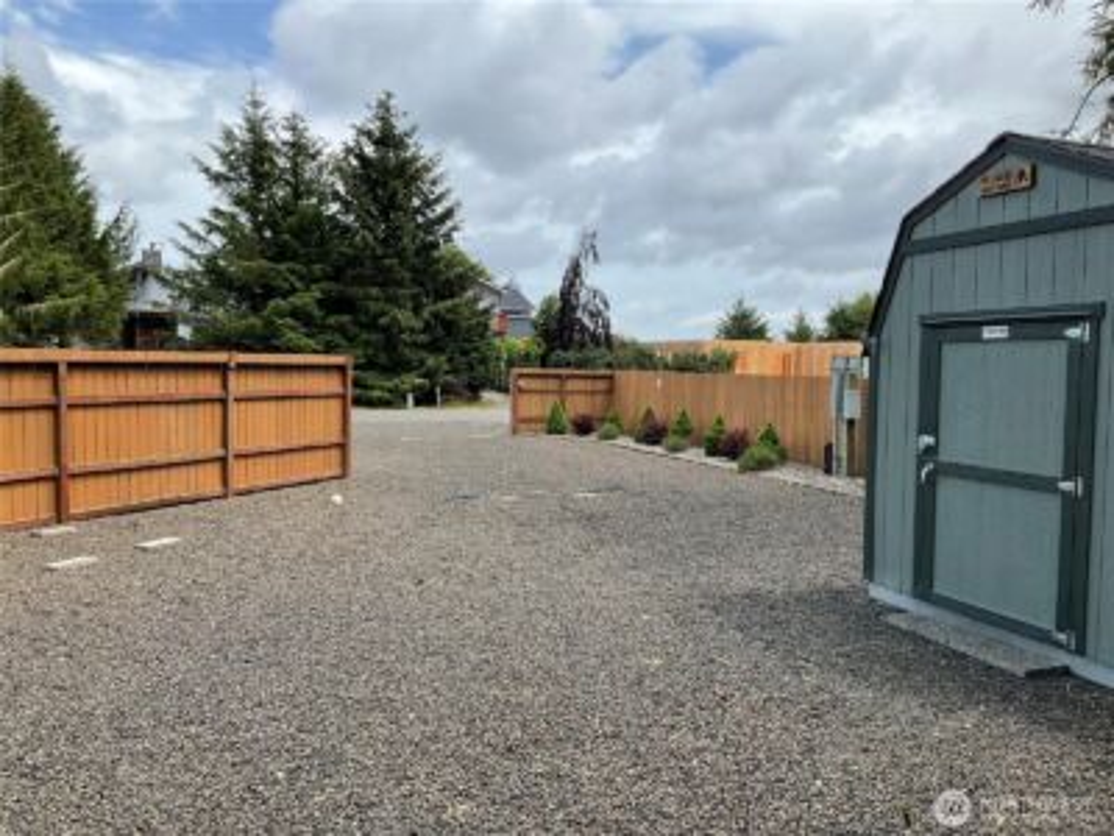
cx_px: 557
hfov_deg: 61.7
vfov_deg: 48.2
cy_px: 418
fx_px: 933
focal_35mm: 29
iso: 25
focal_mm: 3
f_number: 1.8
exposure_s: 1/1168
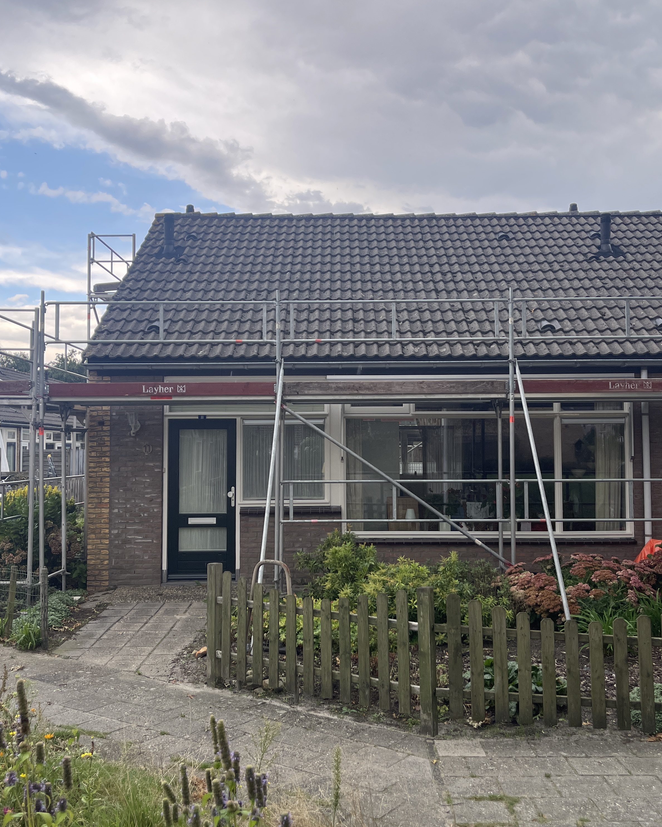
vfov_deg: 54.2
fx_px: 808
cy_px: 417
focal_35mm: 33
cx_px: 338
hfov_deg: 44.5
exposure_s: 1/472
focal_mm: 5.1
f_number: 1.6
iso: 32
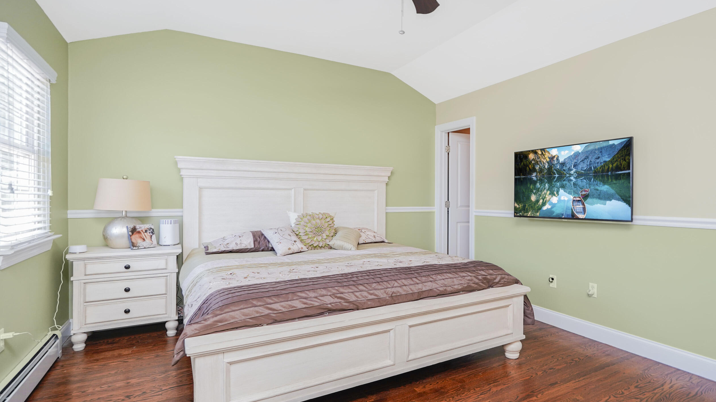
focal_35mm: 20
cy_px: 199
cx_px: 427
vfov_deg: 55.9
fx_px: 380
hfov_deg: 85.6
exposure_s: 1/30
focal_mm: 16
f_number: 4
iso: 250
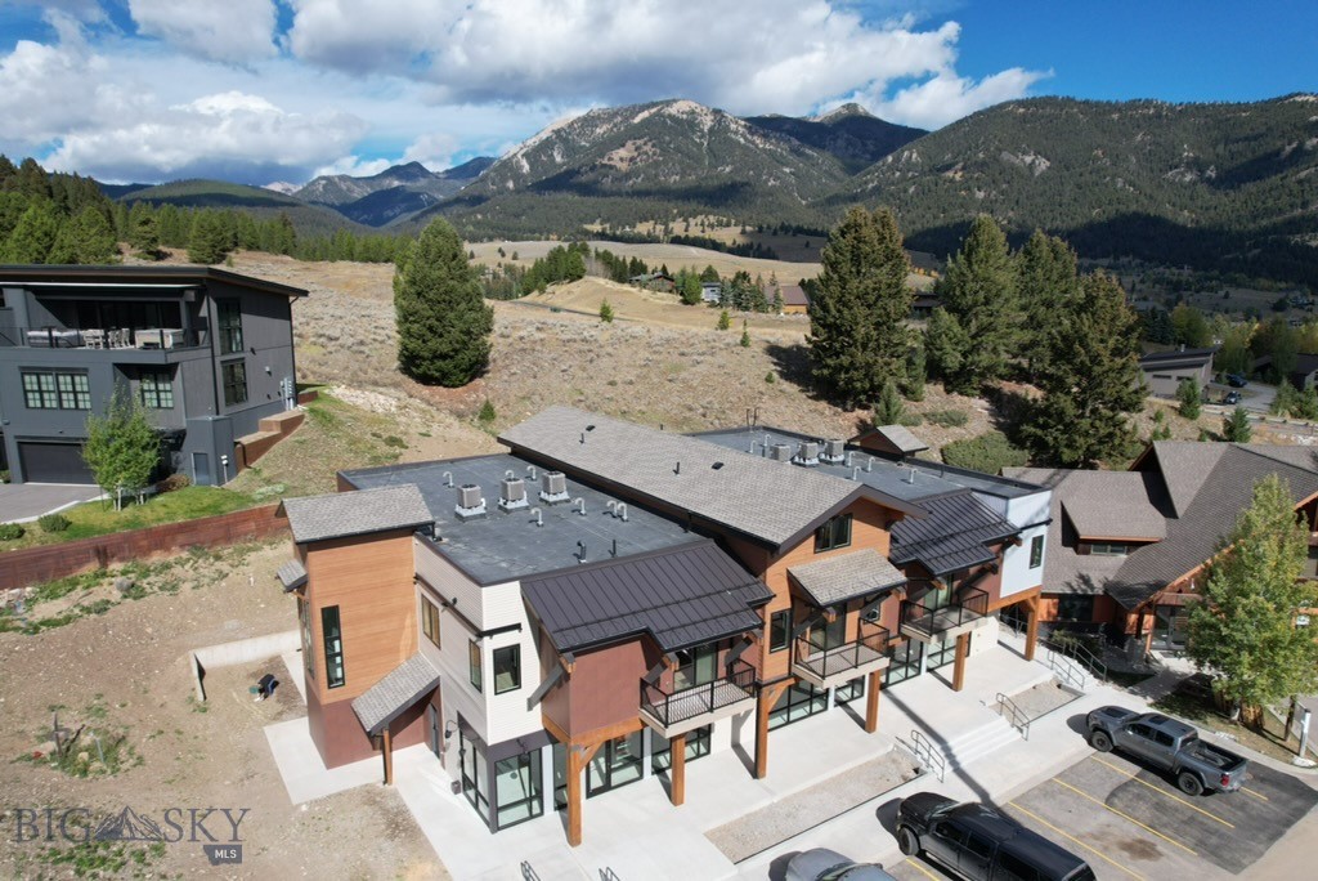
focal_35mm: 22
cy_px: 440
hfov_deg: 78.5
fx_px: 806
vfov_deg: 57.3
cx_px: 659
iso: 140
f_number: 2.8
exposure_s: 1/2500
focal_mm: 8.38
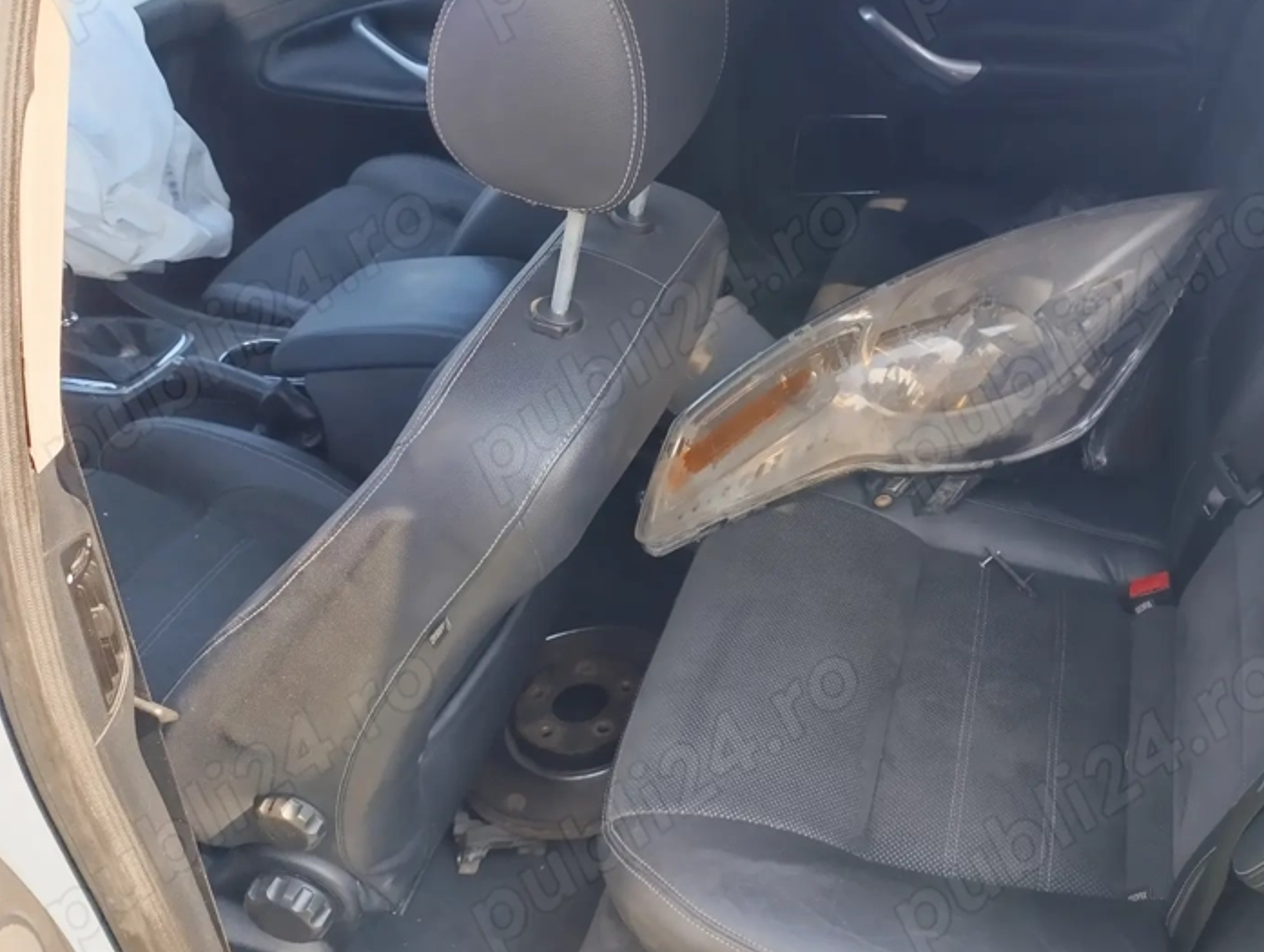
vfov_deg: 42.8
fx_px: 1207
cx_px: 874
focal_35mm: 33
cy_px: 373
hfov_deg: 53.8
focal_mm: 6.14
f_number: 1.6
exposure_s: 1/100
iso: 200
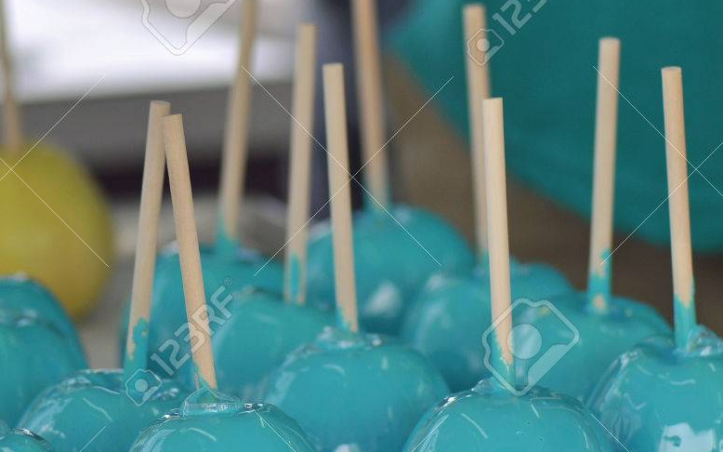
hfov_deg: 7.8
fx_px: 5277
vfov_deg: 4.9
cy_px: 307
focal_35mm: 268
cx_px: 352
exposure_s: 1/1000
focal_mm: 105
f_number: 3
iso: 200
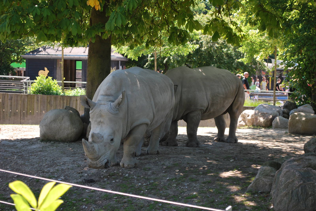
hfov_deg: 24.6
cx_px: 158
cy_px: 106
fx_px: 725
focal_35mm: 82
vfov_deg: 16.6
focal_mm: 55
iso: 200
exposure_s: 1/125
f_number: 5.6
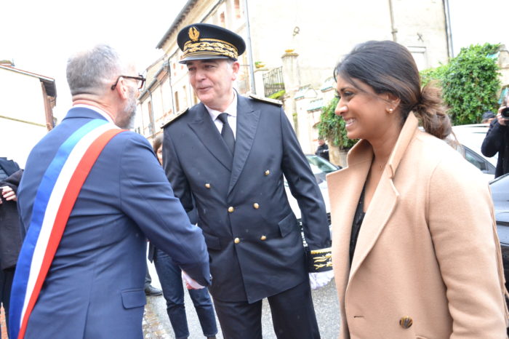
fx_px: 445
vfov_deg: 41.7
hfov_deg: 59.5
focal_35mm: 32
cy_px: 170
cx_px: 254
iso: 2200
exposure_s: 1/500
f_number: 3.8
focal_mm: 21
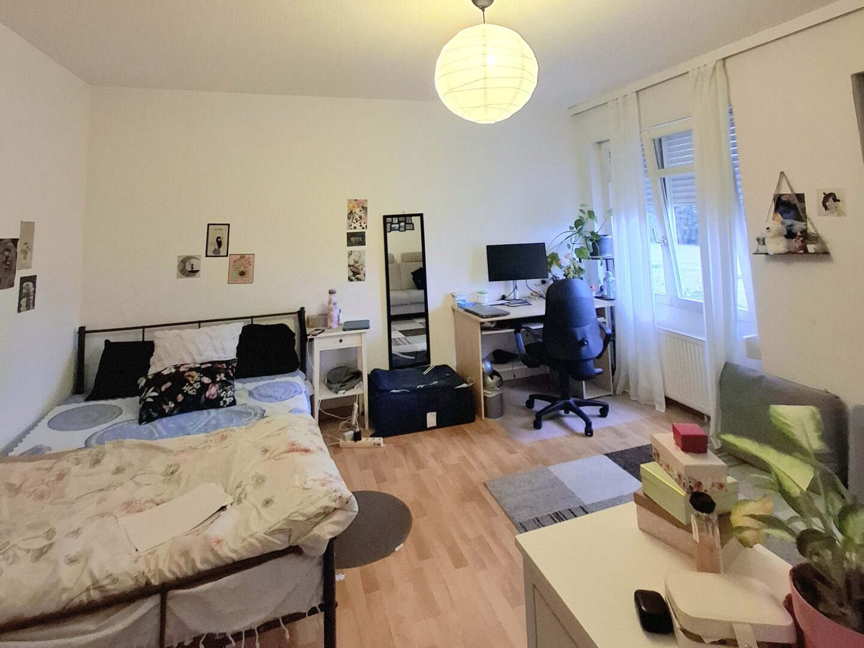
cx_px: 432
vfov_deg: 89.9
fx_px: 324
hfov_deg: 106.2
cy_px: 324
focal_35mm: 13
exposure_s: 1/33
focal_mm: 1.74
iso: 160
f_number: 2.2
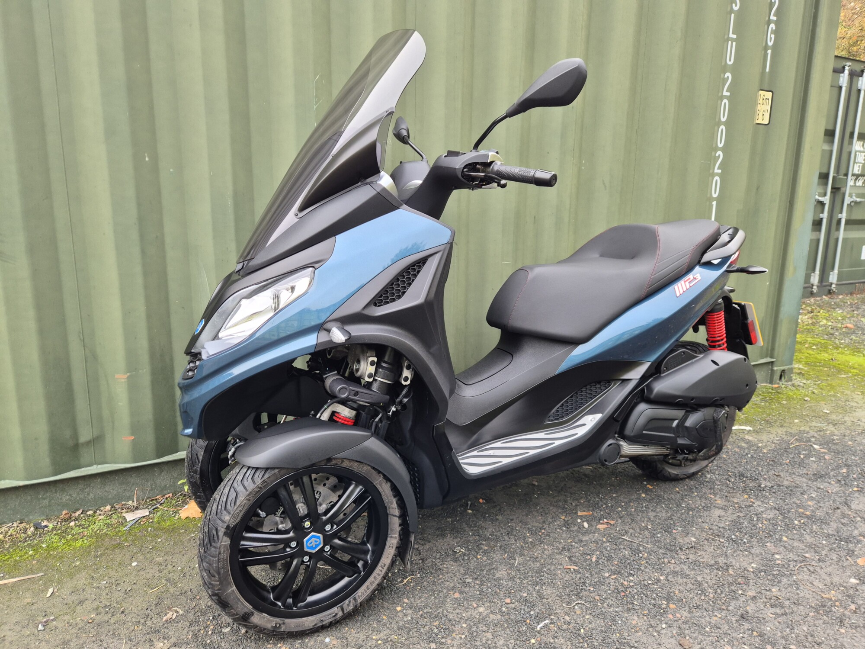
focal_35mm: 23
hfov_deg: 73.9
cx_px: 432
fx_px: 575
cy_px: 324
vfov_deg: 58.9
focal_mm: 5.4
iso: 200
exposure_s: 1/180
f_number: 1.8
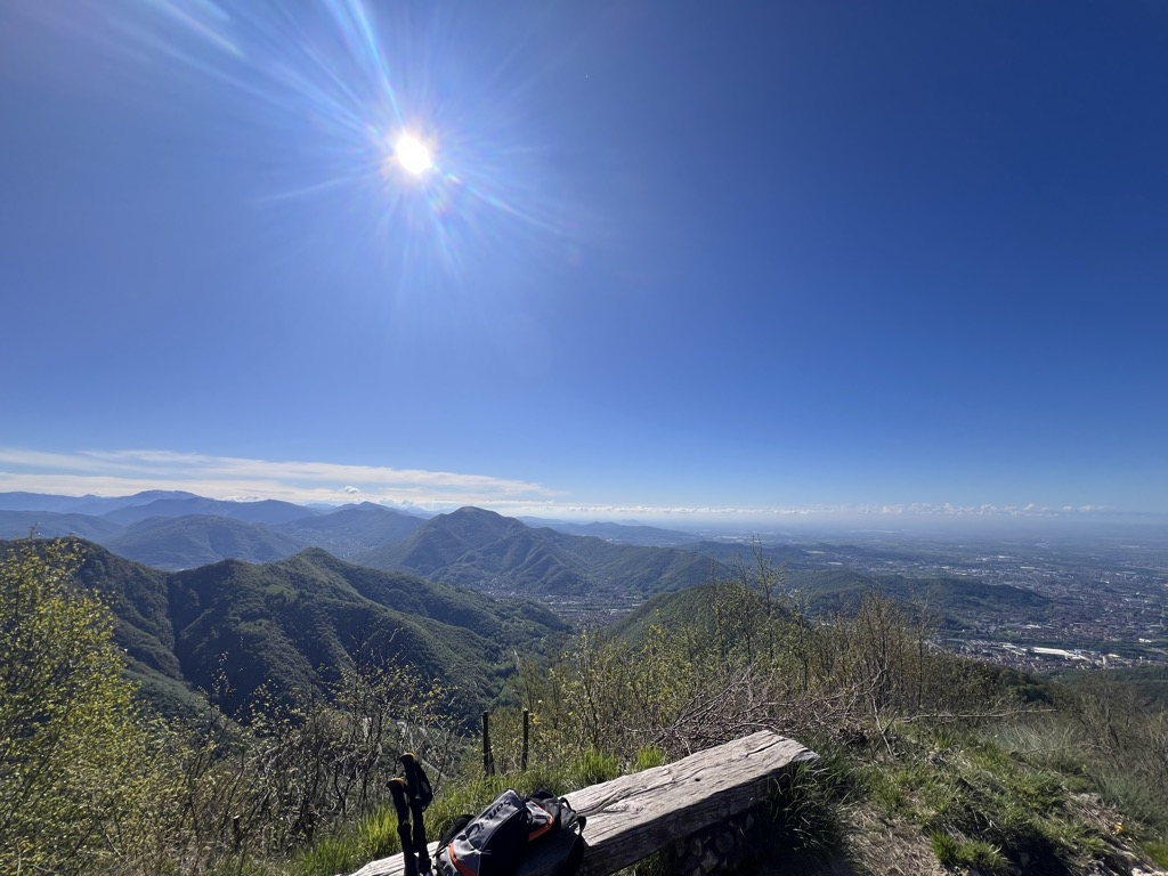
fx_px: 439
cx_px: 584
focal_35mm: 13
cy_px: 438
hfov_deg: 106.2
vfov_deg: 89.9
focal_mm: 1.57
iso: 32
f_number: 1.8
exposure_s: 1/3650
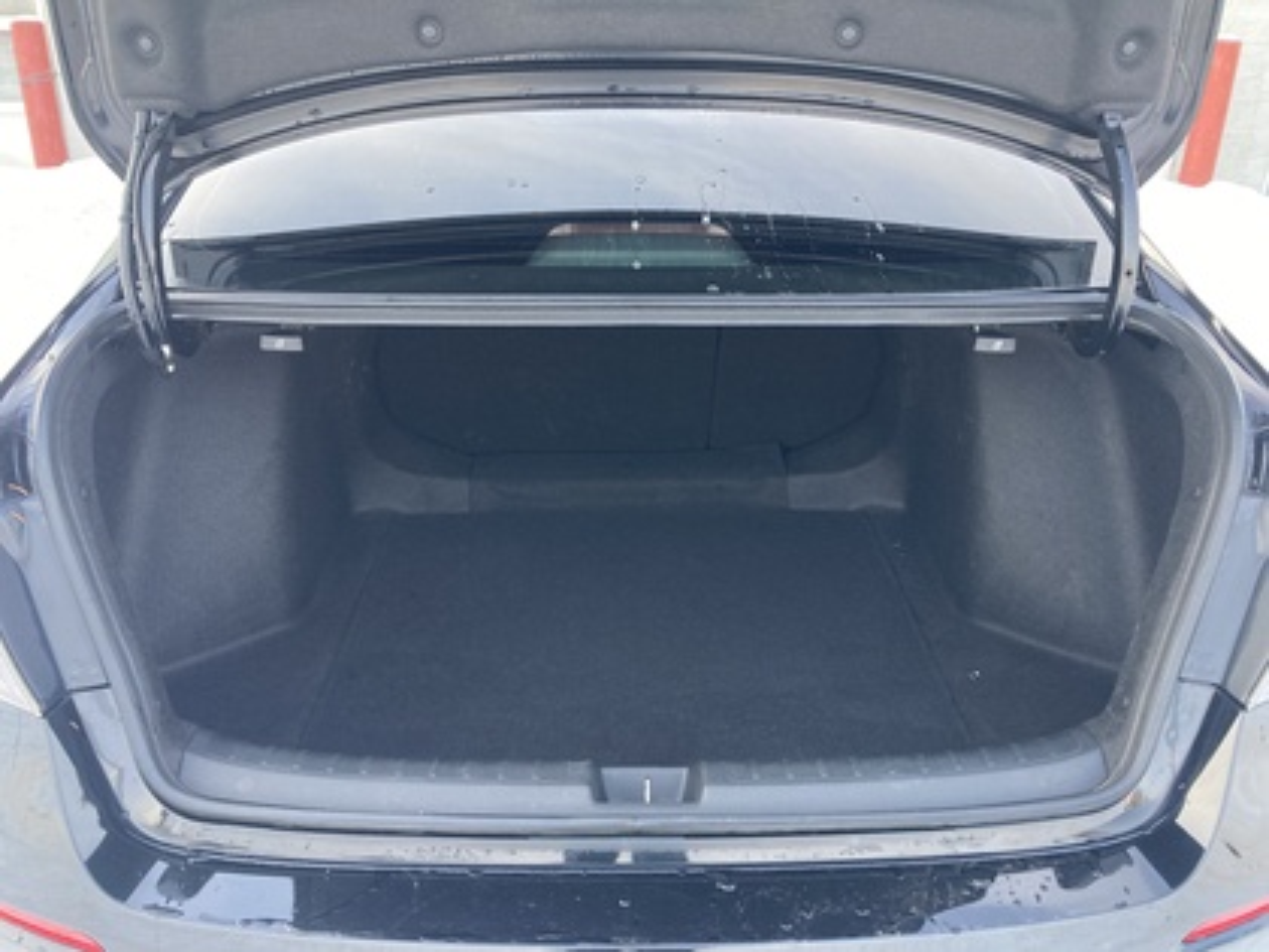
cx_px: 634
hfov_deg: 63.4
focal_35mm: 28
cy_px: 476
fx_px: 1026
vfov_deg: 49.7
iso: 80
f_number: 1.8
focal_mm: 3.99
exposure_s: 1/60
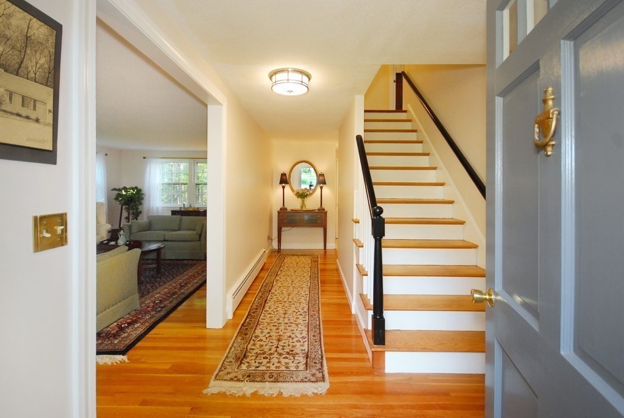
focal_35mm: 15
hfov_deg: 100.3
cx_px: 312
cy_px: 209
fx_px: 260
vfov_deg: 77.5
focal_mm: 10
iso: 640
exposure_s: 1/80
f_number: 4.5
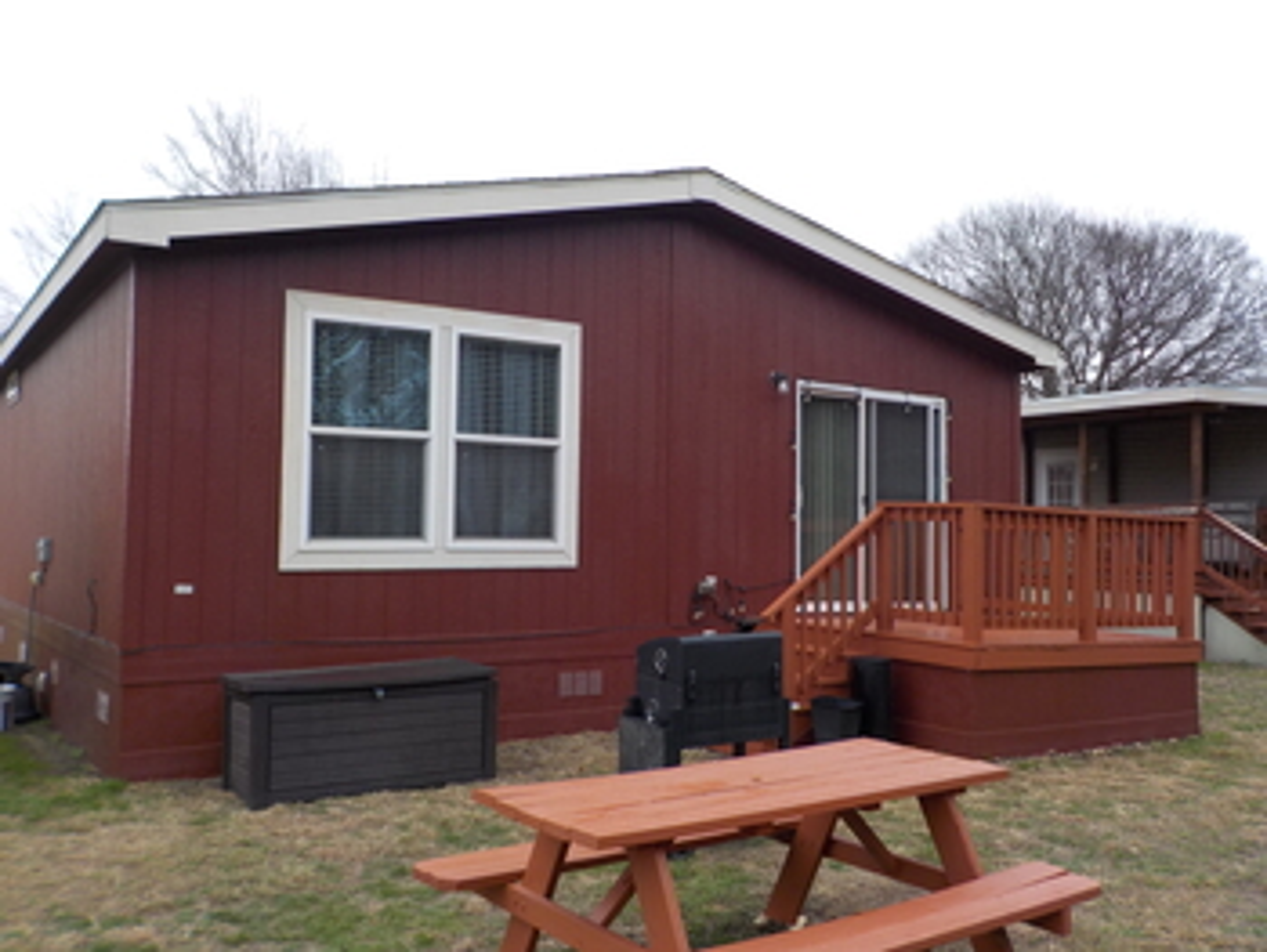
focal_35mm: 30
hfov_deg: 59.9
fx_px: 1099
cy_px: 476
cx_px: 634
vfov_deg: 46.8
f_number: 3.3
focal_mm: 4.1
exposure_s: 1/60
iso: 125
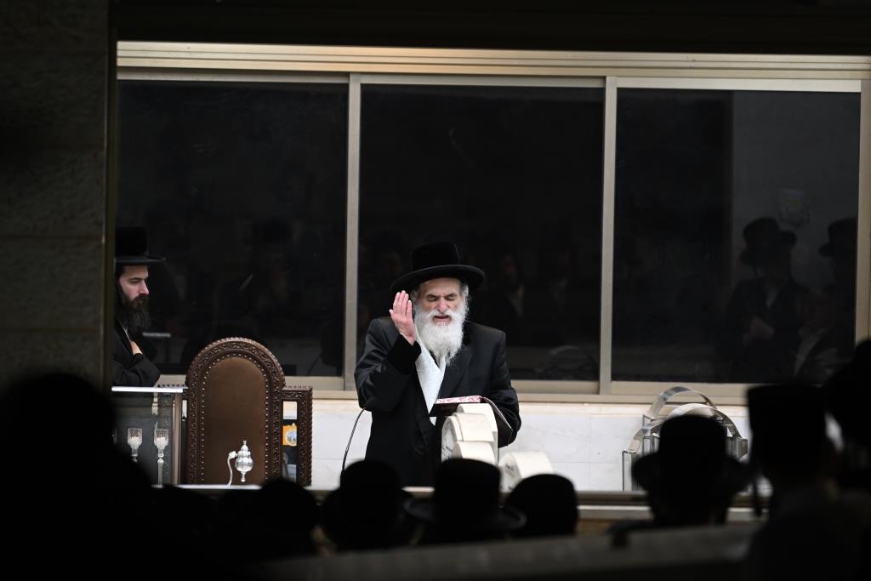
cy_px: 290
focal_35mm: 200
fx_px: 4839
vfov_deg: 6.9
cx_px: 436
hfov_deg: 10.3
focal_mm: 200
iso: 800
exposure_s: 1/125
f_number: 3.5
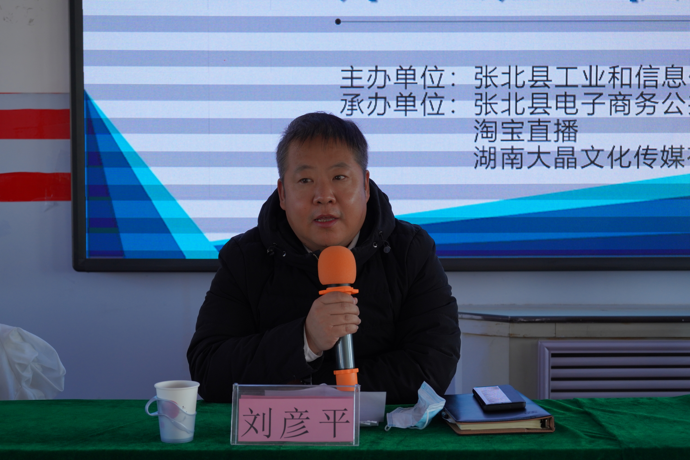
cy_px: 230
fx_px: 1150
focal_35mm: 60
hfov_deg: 33.4
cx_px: 345
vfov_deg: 22.6
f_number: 5.6
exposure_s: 1/160
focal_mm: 60
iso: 640
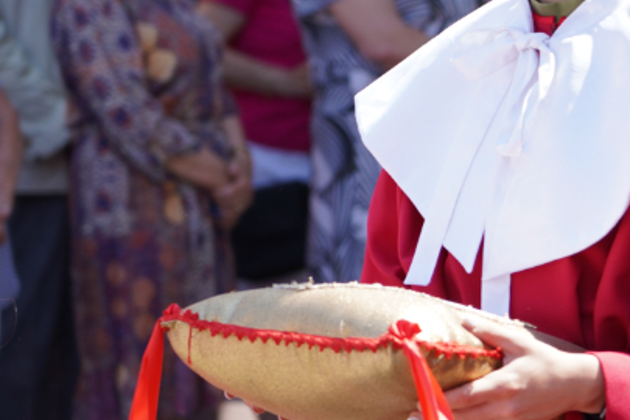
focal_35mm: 337
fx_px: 5897
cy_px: 153
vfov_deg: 4.1
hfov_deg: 6.1
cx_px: 702
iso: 100
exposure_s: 1/320
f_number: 4
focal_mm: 105
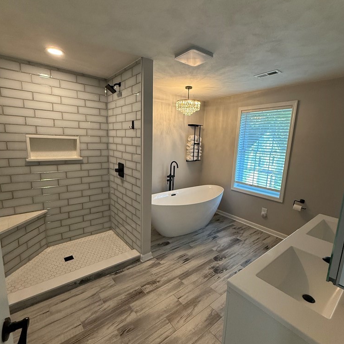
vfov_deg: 84.0
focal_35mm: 17
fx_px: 191
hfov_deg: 84.0
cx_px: 171
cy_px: 175
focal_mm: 2.22
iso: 250
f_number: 2.2
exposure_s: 1/120
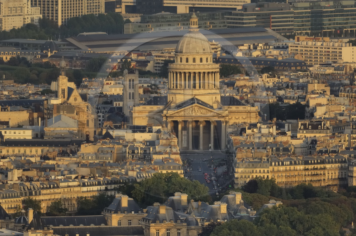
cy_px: 118
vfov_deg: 2.2
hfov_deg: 3.3
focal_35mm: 630
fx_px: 6221
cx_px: 178
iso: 100
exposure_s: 1/160
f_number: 5.6
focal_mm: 420
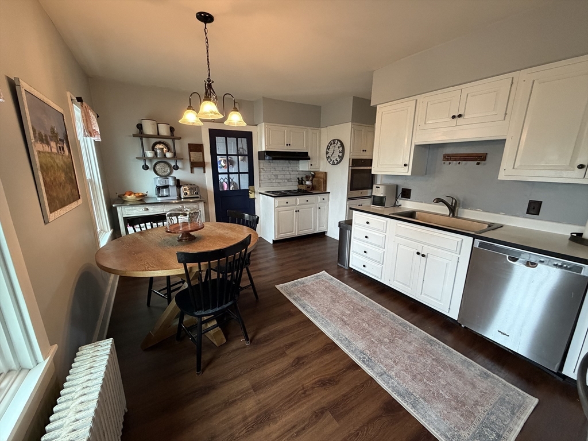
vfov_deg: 85.7
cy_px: 220
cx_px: 294
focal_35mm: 14
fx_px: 238
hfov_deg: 102.1
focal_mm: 2.22
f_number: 2.2
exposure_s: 1/60
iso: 500
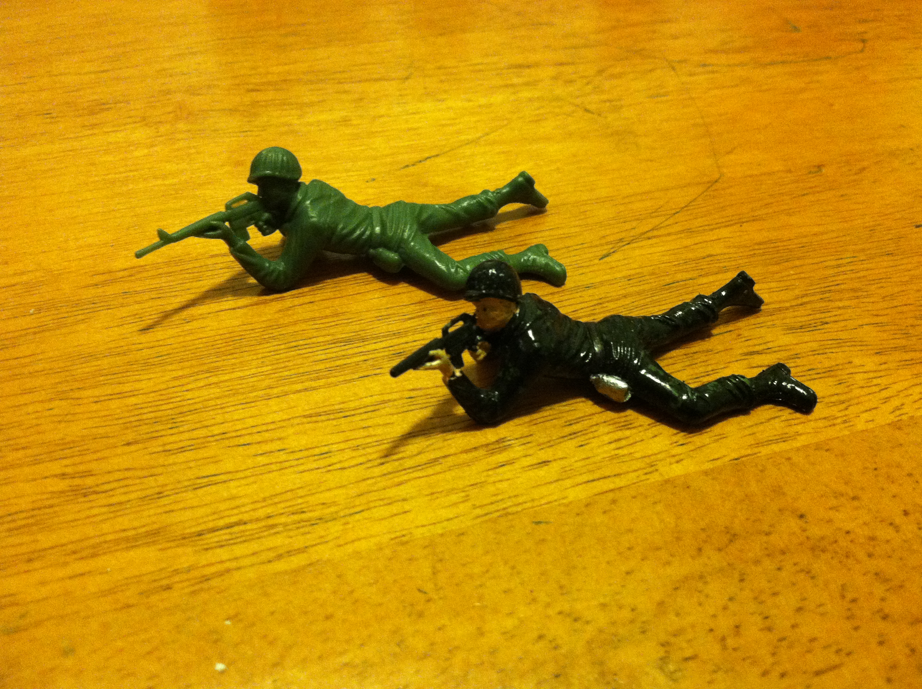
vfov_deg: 40.6
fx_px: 931
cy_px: 344
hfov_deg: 52.7
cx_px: 461
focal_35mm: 35
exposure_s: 1/15
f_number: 2.8
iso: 400
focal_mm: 3.85
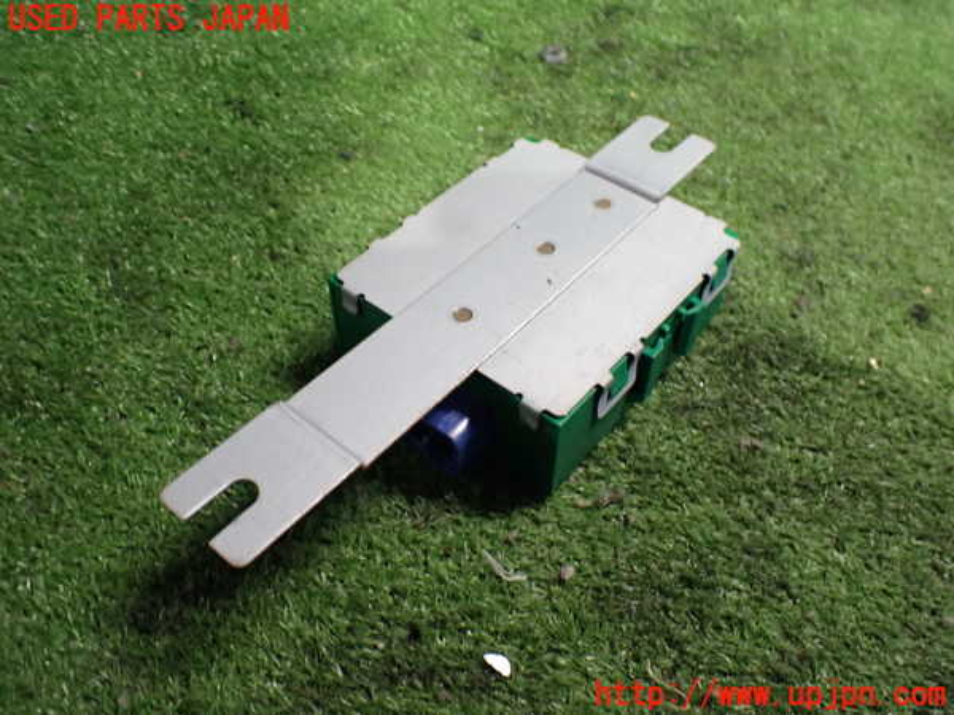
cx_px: 477
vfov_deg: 46.8
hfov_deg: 60.0
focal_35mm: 30
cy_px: 358
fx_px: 827
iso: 800
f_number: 2.3
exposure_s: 1/50
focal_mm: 5.4
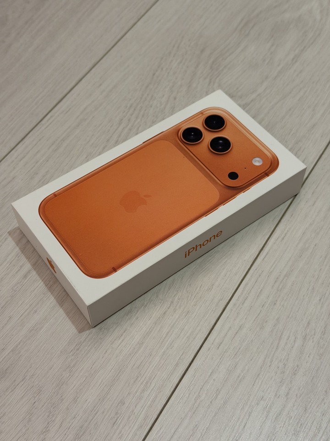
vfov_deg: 39.7
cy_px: 220
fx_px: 610
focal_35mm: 48
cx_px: 165
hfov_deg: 30.3
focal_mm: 6.76
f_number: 1.78
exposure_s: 1/60
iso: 100
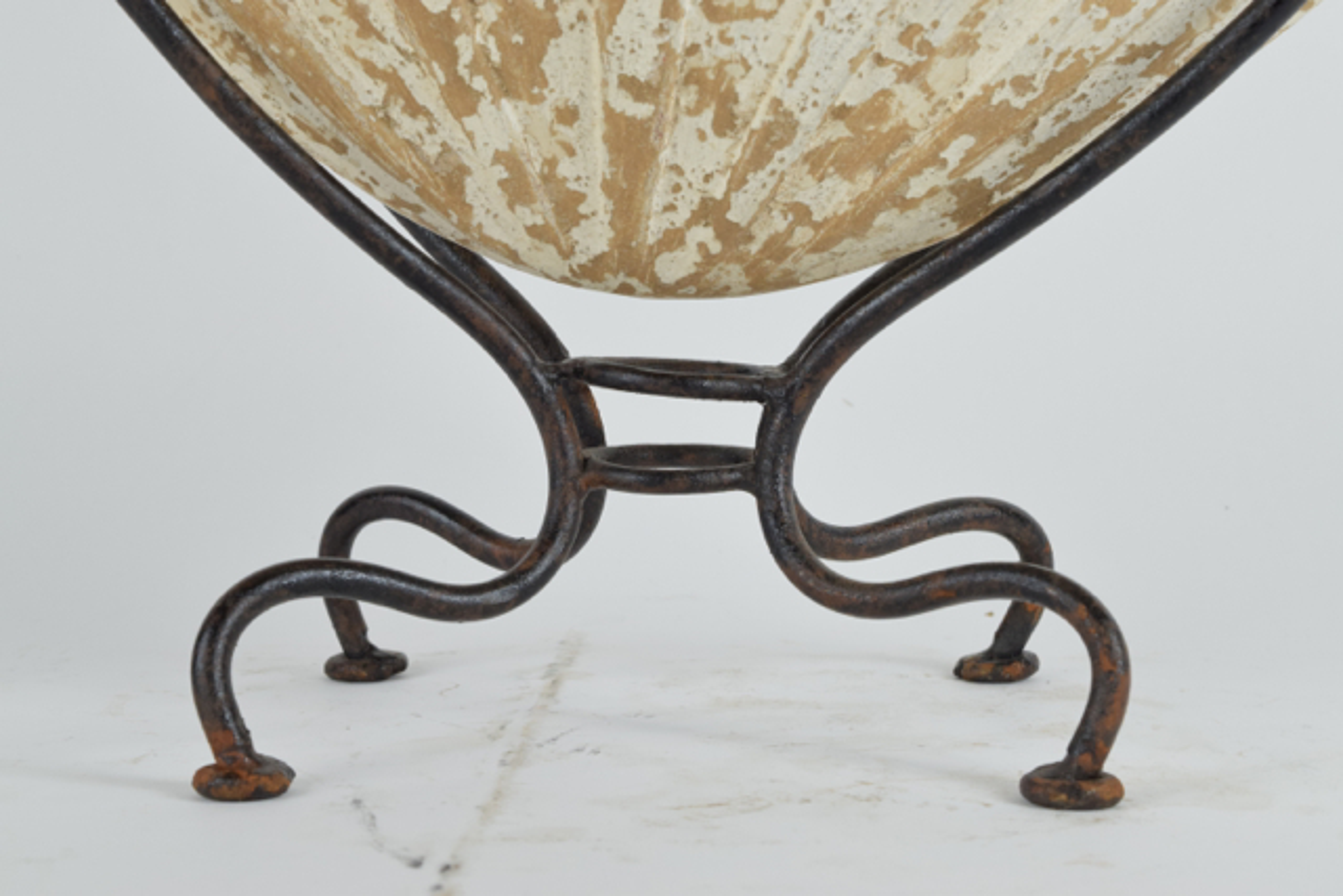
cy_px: 448
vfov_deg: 16.6
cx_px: 672
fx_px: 3078
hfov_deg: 24.6
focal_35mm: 82
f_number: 10
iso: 800
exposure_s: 1/125
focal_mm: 55
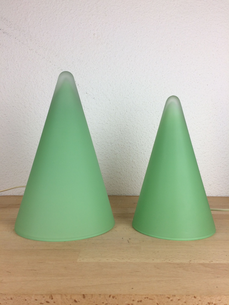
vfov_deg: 61.7
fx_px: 256
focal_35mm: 29
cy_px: 152
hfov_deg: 48.2
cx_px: 114
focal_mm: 4.15
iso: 40
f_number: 2.2
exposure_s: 1/50
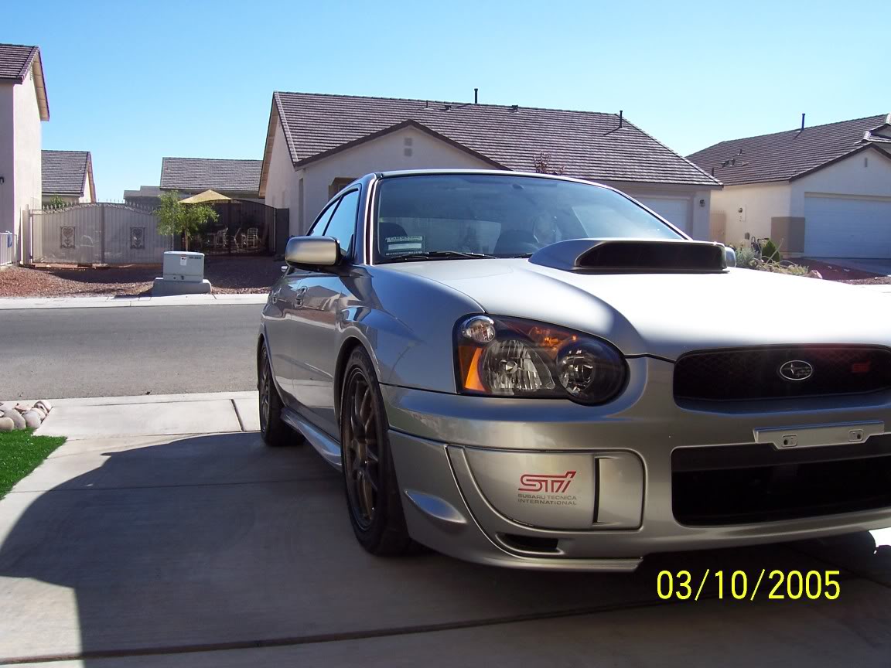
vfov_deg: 41.8
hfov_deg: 54.0
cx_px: 446
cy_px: 334
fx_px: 875
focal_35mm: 34
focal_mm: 5.6
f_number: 5.6
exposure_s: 1/350
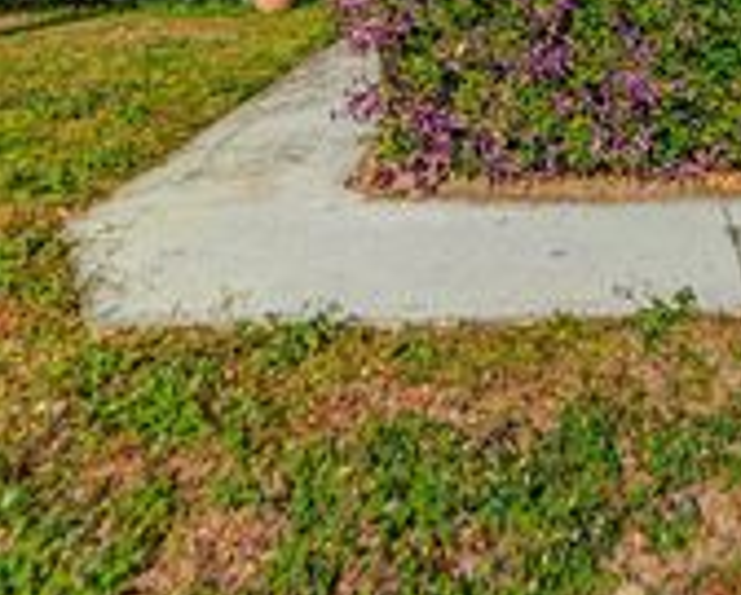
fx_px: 857
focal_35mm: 39
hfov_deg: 39.8
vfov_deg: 32.3
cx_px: 776
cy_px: -104
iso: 160
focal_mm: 14
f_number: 8
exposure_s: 1/1250
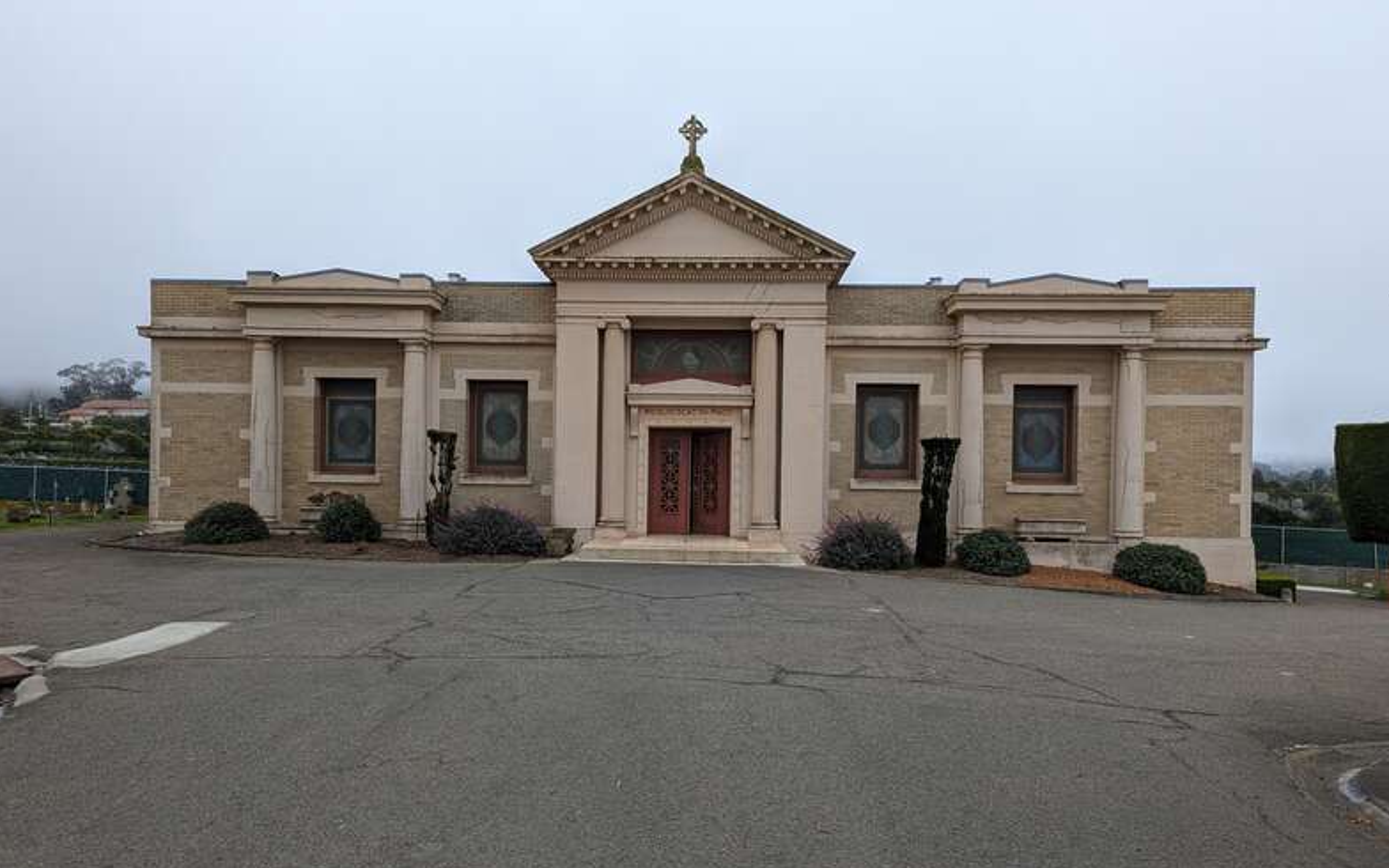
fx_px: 984
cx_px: 694
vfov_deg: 47.6
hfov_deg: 70.4
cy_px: 461
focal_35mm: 26
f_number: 1.85
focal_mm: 6.81
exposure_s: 1/1192
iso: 47
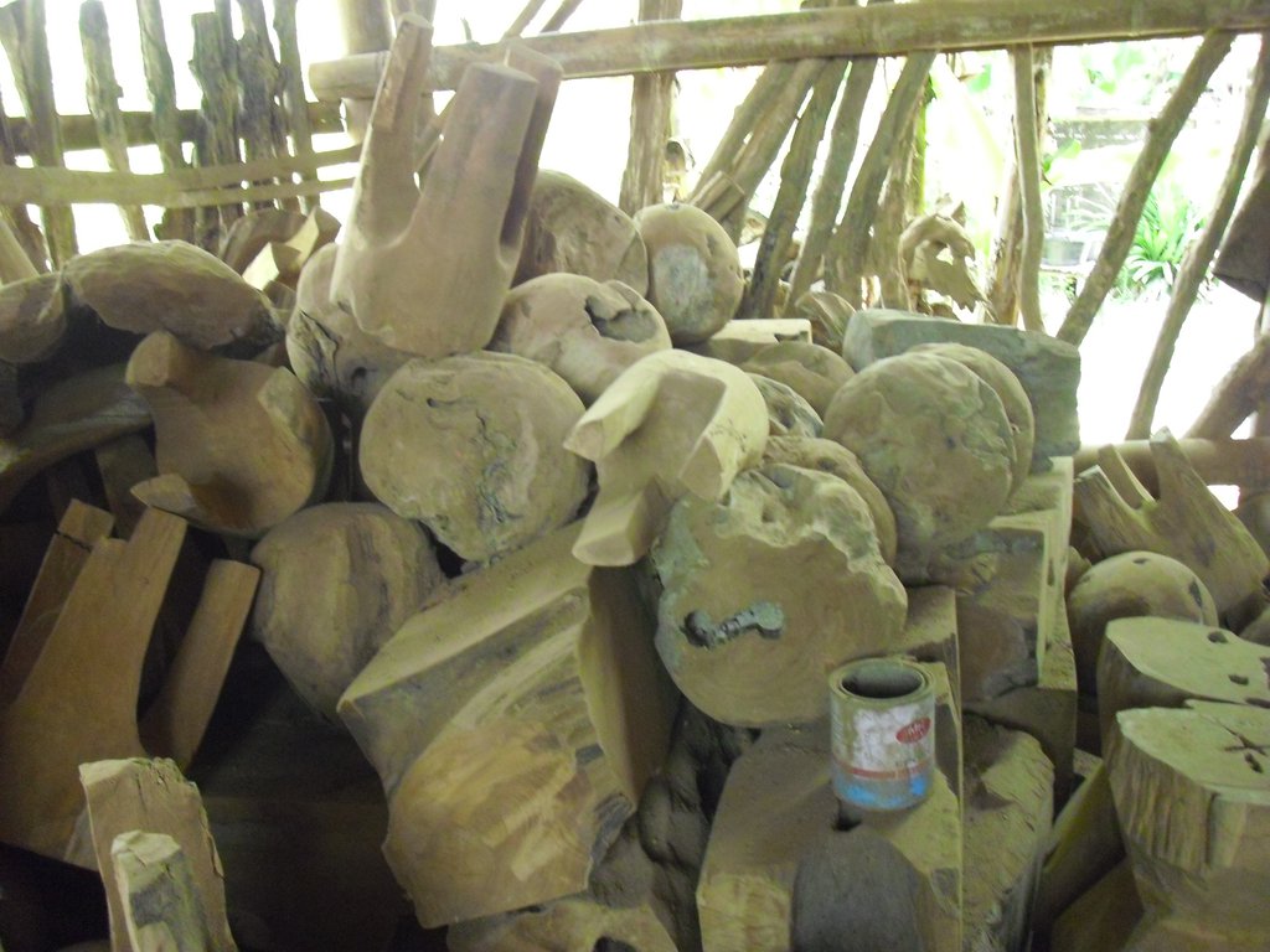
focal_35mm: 38
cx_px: 635
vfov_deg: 37.7
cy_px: 476
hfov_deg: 49.0
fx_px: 1394
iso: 400
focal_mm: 6.2
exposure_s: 1/60
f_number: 2.8
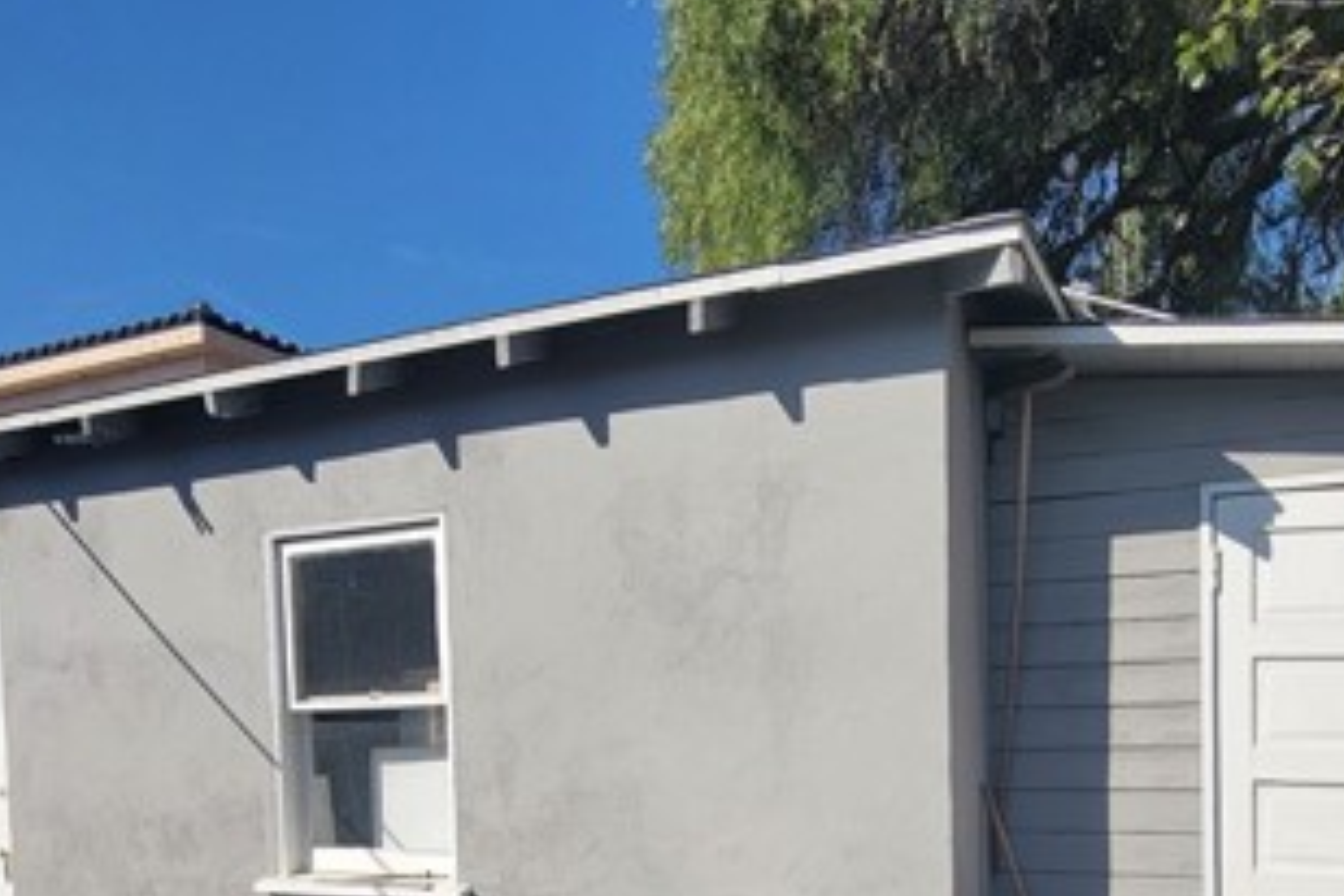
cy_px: 761
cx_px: 787
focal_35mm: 28
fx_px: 1045
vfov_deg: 43.4
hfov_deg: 65.0
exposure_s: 1/1457
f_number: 2.2
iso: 50
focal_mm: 2.2
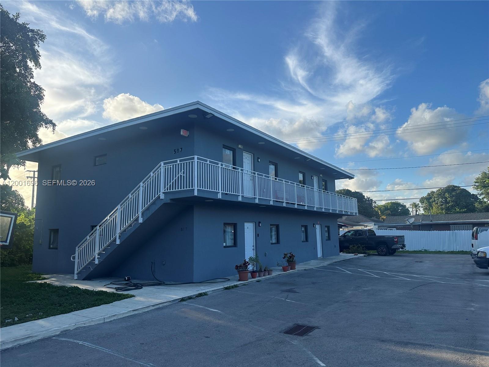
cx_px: 244
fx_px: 339
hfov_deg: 71.6
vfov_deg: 56.8
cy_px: 184
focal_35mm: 24
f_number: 1.78
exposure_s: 1/2469
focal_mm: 6.86
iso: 80
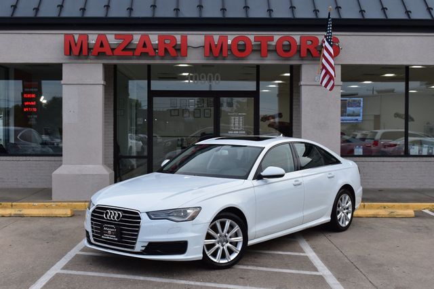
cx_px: 217
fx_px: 614
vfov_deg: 26.5
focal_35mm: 51
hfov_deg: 38.9
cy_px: 144
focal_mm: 34
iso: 400
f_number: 9
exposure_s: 1/125
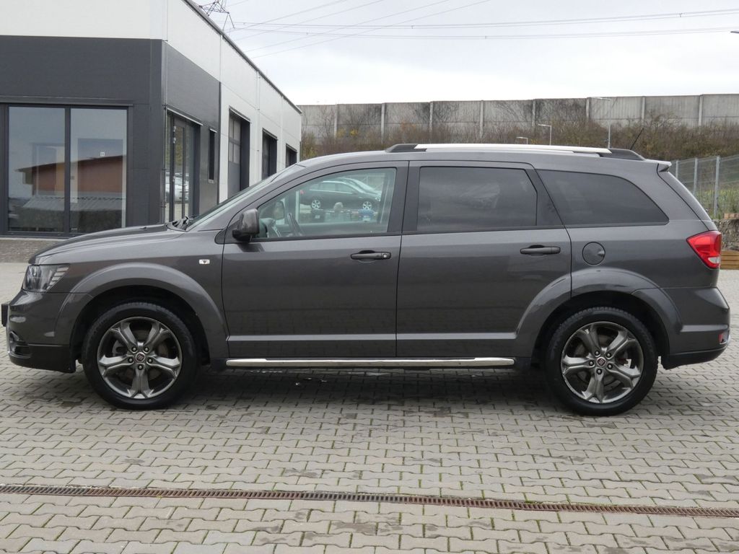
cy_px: 277
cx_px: 370
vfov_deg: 30.3
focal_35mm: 48
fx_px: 1025
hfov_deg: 39.7
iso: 200
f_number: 5.6
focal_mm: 8.6
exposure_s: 1/80
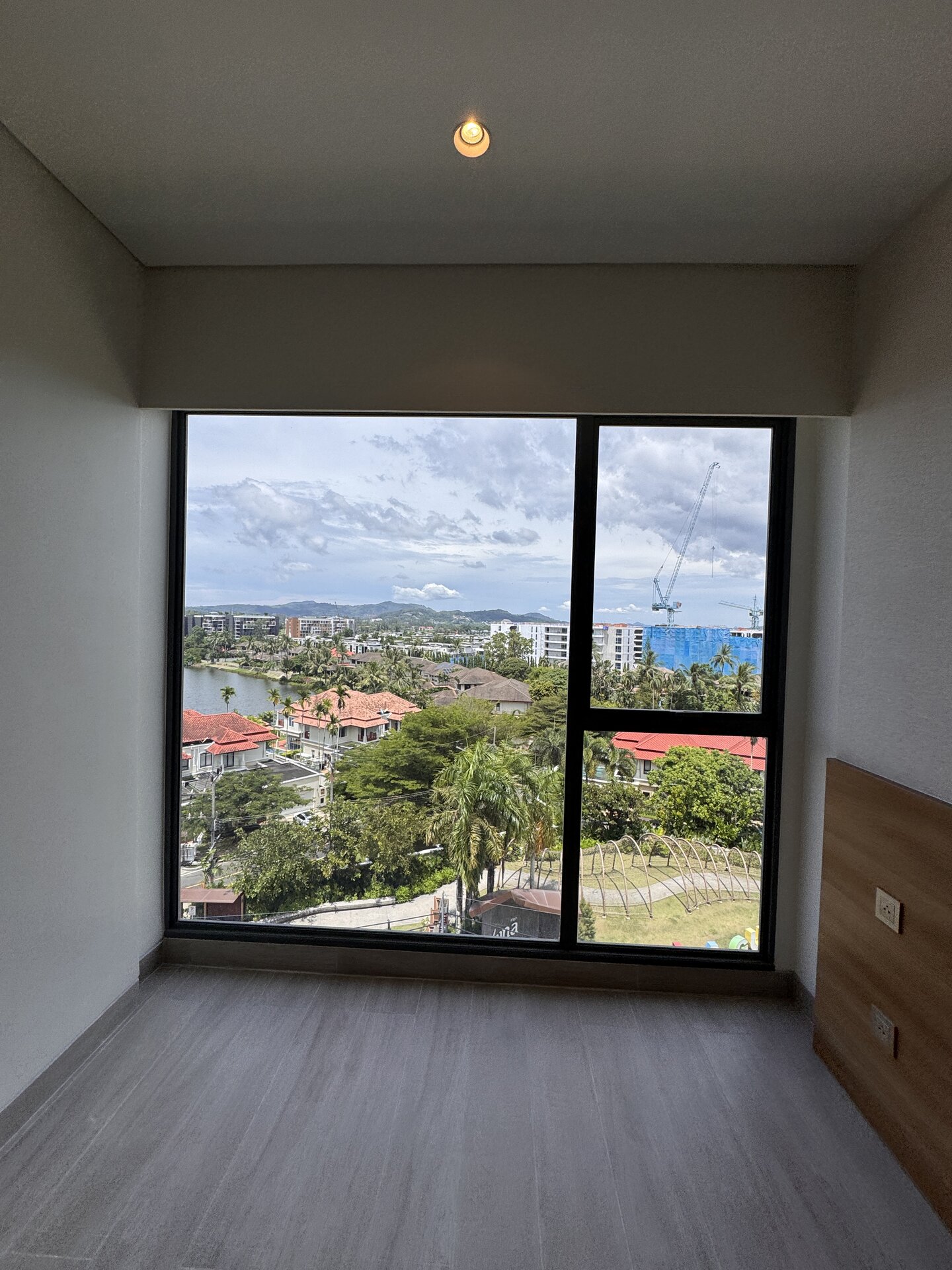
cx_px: 476
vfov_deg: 102.1
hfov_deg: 85.7
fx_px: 513
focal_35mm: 14
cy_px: 635
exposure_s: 1/1217
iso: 50
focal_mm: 2.22
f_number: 2.2
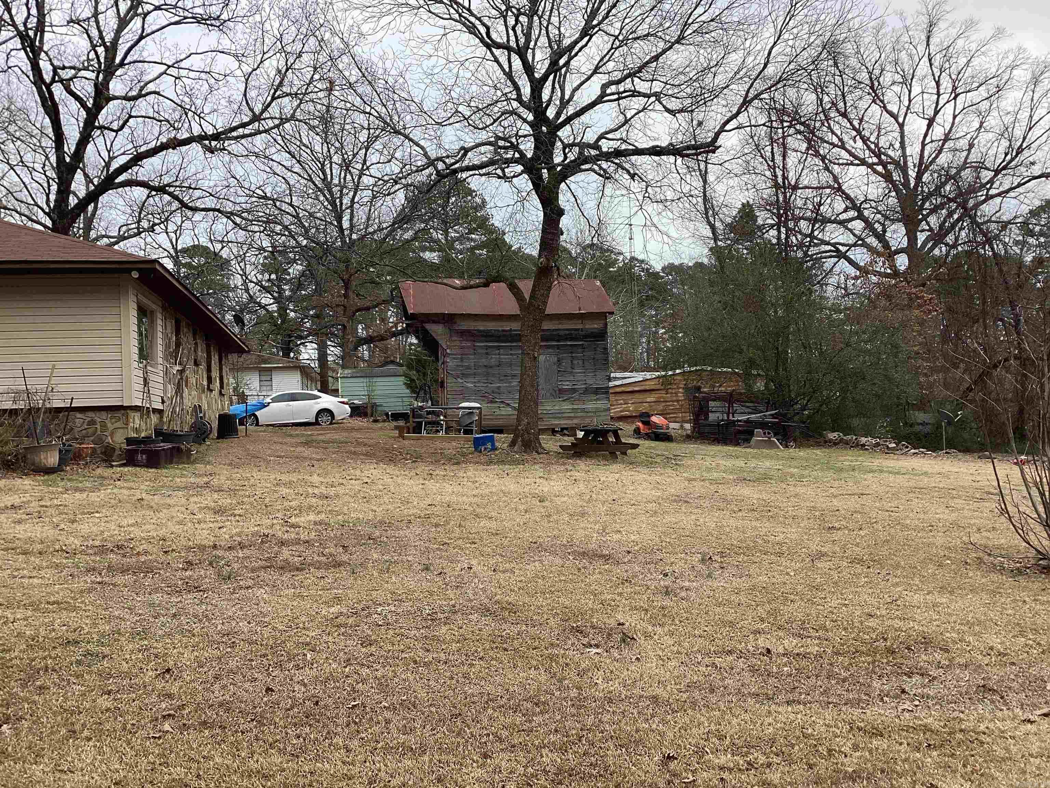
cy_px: 394
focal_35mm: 31
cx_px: 525
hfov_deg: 58.4
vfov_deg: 45.4
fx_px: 940
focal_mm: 3.3
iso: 25
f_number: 2.4
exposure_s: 1/532
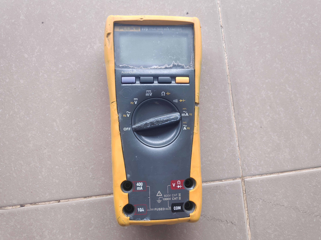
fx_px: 185
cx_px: 160
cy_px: 120
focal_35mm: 20
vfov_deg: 66.0
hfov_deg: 81.7
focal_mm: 3.94
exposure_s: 1/100
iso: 150
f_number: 1.9
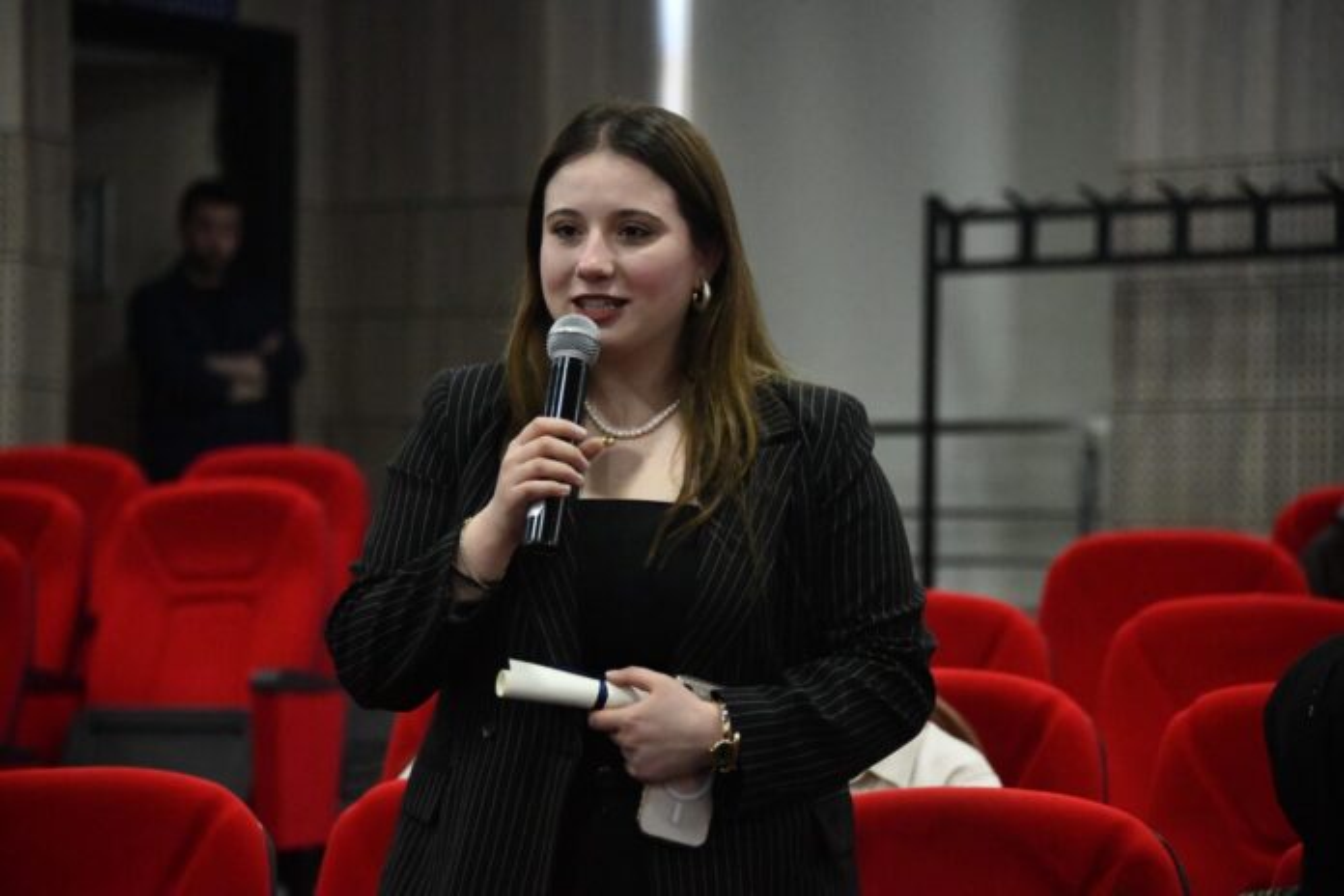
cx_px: 672
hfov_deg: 12.8
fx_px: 5973
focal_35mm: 160
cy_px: 448
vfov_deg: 8.6
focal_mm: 160
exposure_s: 1/125
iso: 12800
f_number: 5.6
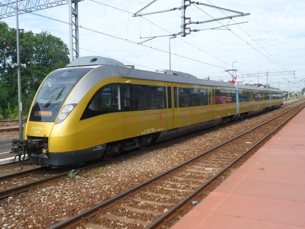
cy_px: 114
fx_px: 300
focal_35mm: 34
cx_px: 152
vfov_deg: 41.8
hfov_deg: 54.0
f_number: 3.7
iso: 80
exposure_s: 1/350
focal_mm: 5.7
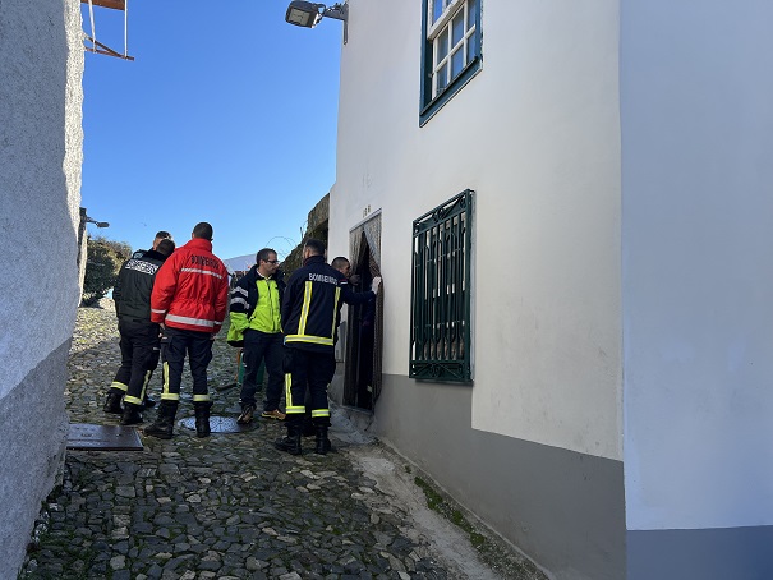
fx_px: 581
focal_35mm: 26
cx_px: 386
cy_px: 290
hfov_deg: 67.3
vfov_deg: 53.1
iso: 50
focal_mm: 5.7
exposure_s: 1/2045
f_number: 1.5
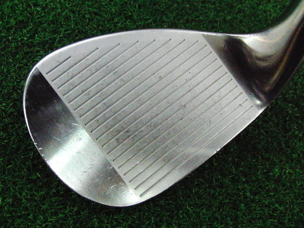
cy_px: 114
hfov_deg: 50.1
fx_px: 325
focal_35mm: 37
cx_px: 152
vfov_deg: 38.7
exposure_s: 1/500
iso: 3200
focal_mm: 6.42
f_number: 3.6
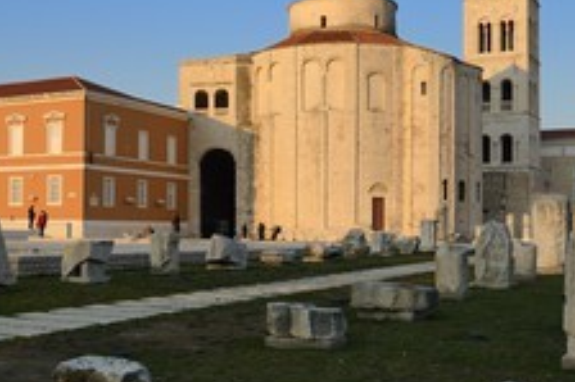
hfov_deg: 42.5
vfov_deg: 29.6
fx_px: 718
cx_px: 157
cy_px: 120
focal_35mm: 45
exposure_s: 1/160
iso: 200
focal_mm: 24
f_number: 8
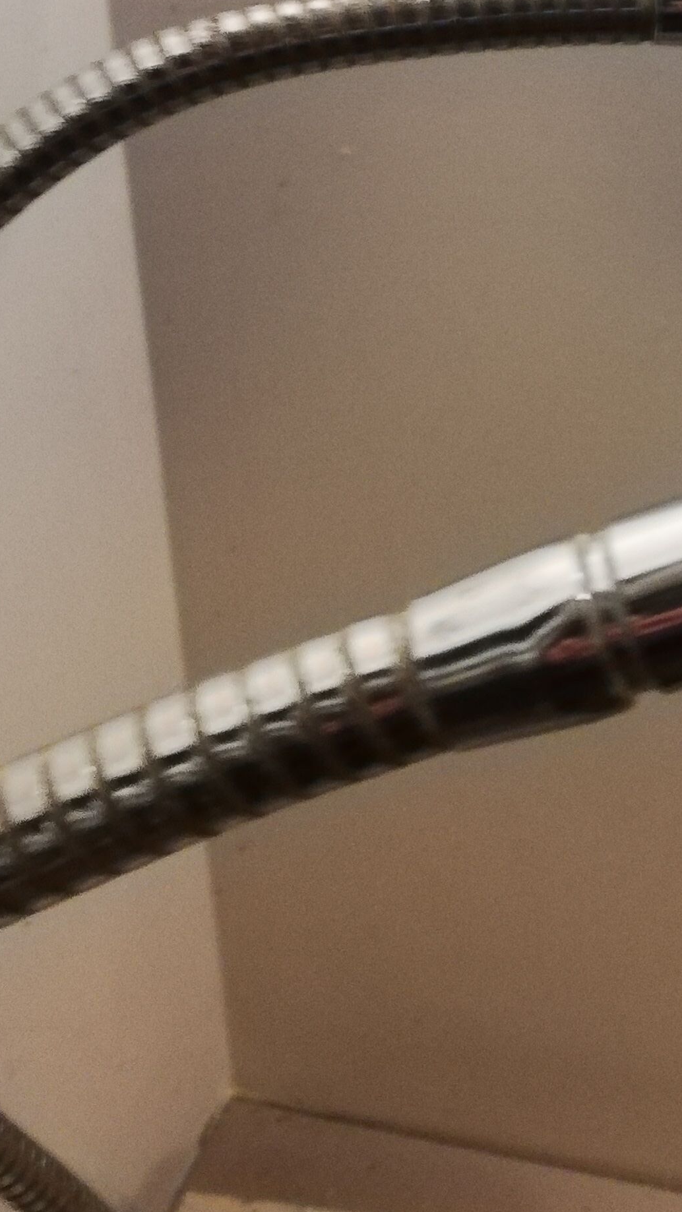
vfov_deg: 29.0
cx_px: 827
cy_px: 228
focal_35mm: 71
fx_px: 2282
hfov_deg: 16.3
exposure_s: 1/16.7
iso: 640
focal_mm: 3.81
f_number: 2.2
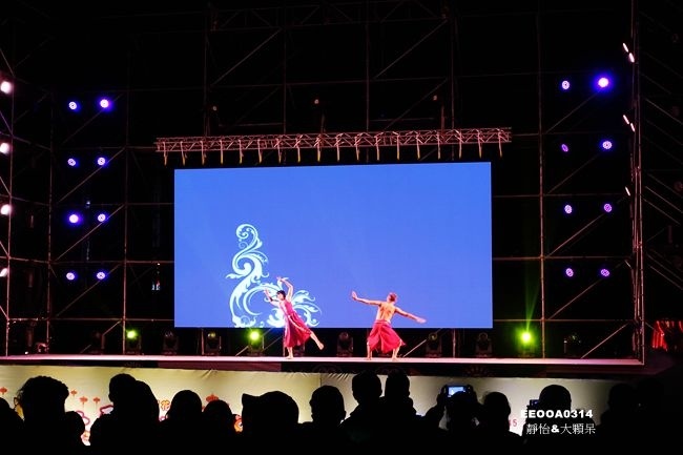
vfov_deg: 21.9
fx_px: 1176
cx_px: 342
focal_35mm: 62
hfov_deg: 32.4
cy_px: 228
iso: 800
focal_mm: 22.57
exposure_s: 1/40
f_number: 2.8
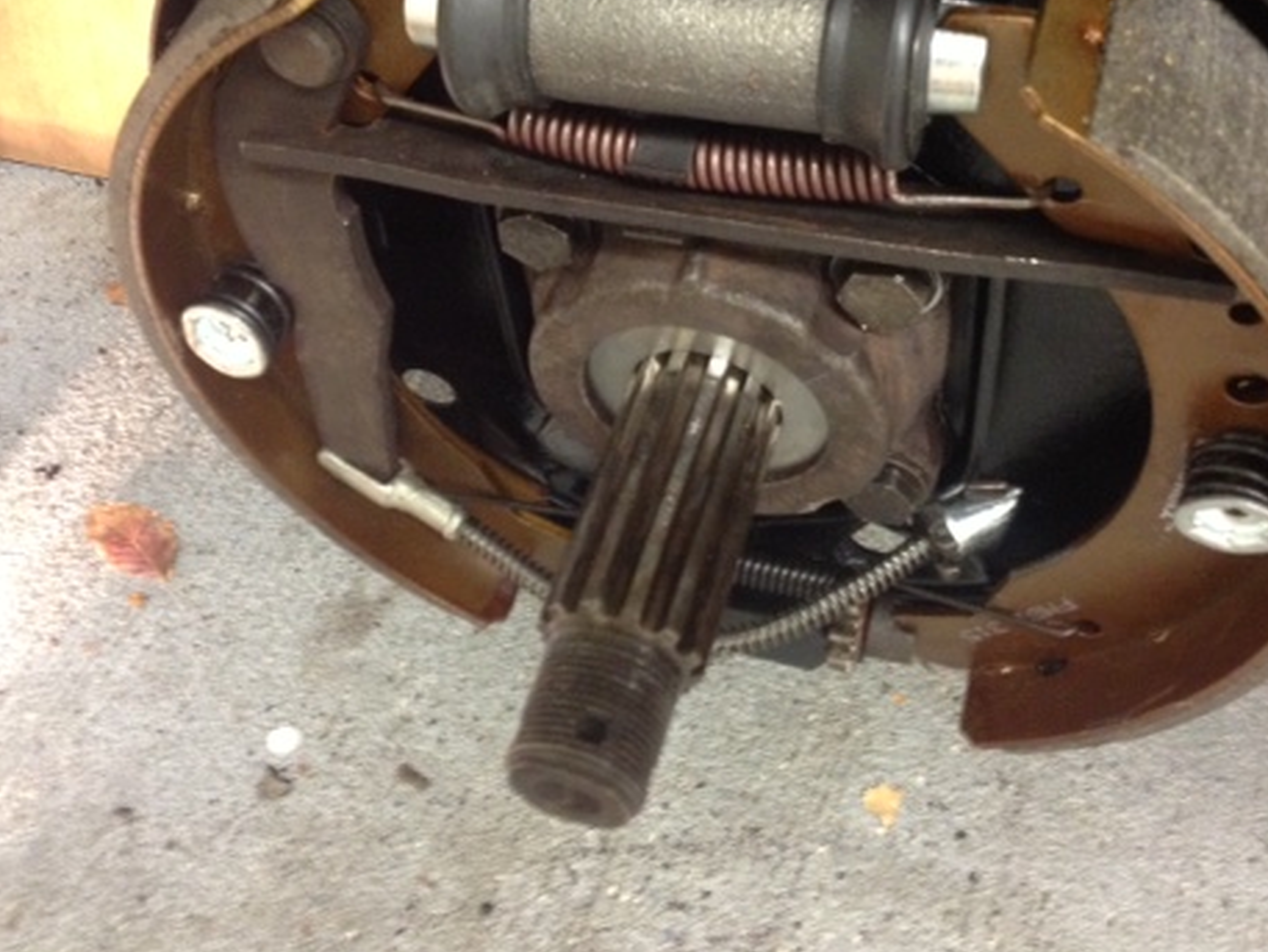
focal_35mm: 49
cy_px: 311
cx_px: 660
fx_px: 1795
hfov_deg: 38.9
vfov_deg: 29.5
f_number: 2.4
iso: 320
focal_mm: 4.28
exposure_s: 1/20
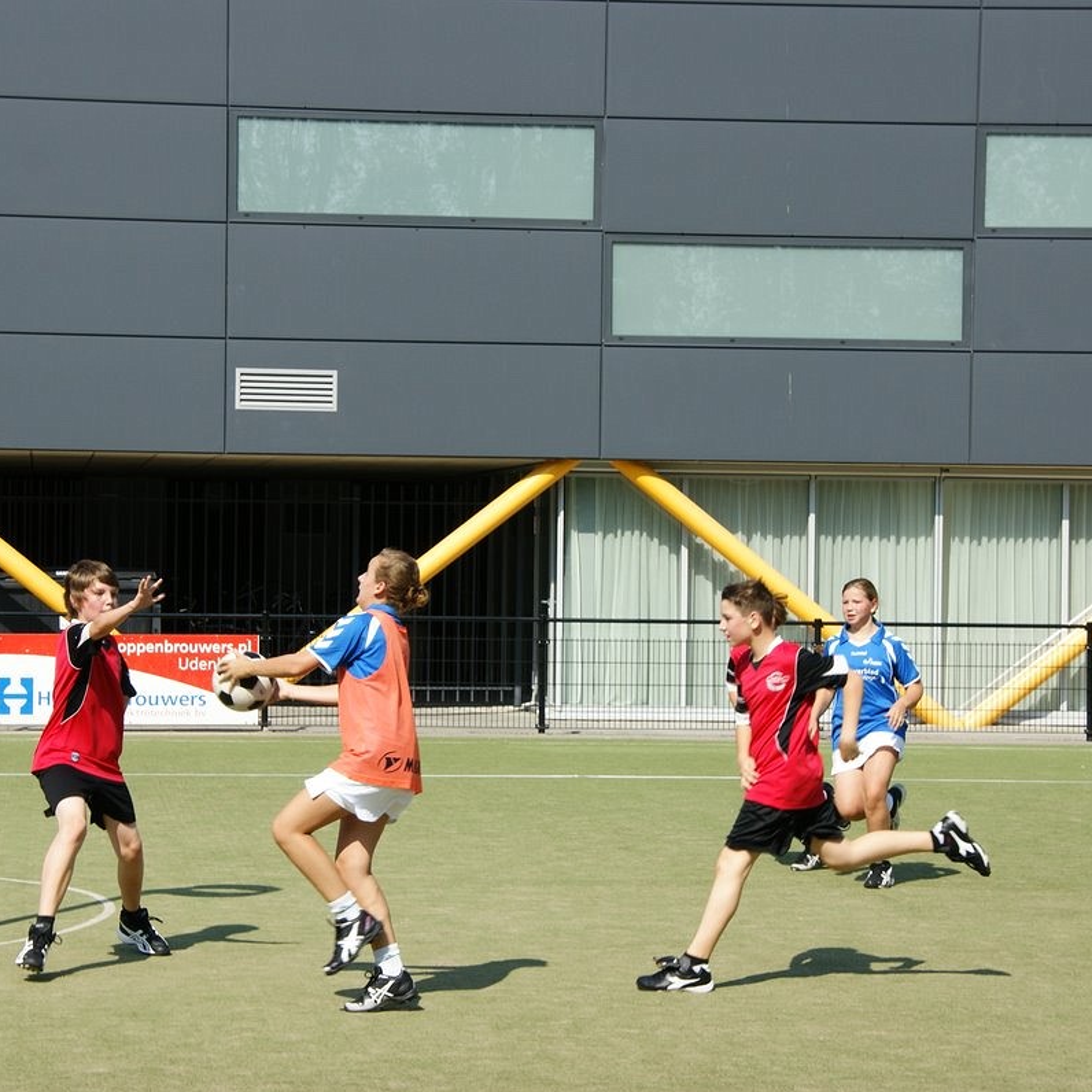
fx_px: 3770
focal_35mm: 106
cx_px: 488
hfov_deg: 16.5
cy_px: 547
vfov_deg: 16.5
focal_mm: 55
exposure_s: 1/400
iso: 200
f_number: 9
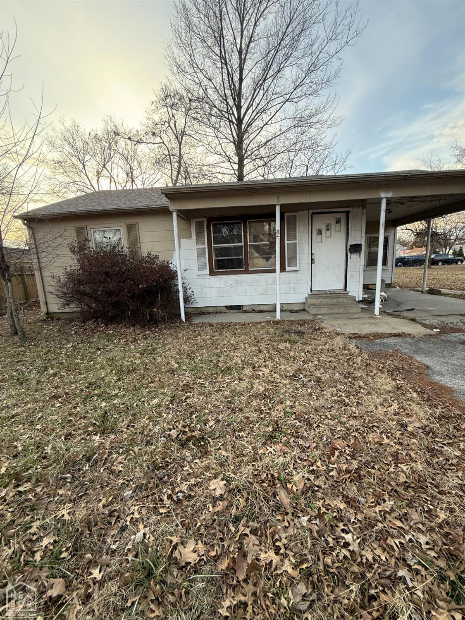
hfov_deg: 85.7
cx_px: 232
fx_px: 251
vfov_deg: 102.1
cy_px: 310
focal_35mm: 14
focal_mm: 2.22
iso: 64
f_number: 2.2
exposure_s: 1/112
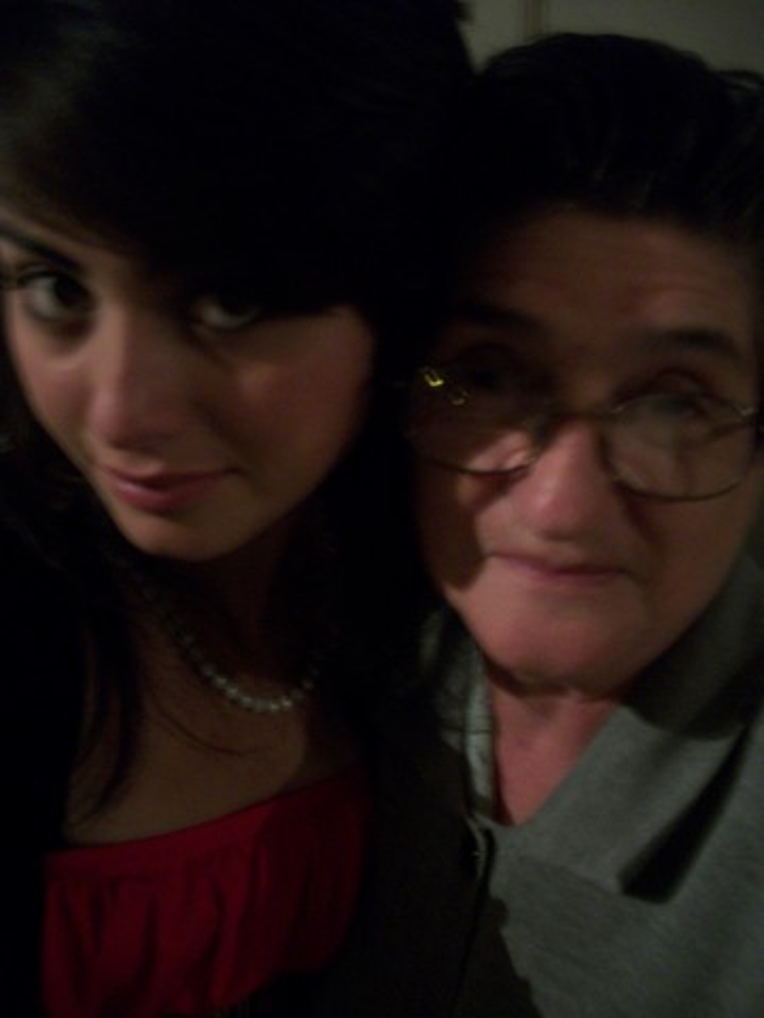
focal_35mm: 32
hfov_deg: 44.2
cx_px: 382
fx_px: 942
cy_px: 509
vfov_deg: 56.8
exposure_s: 1/8
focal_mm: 5.7
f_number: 2.9
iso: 250
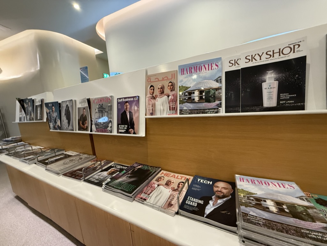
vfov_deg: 85.7
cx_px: 164
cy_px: 123
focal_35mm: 14
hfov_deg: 102.0
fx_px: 132
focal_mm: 2.22
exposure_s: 1/50
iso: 400
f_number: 2.2
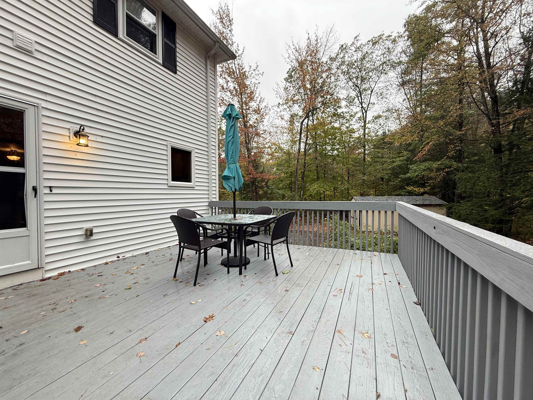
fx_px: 216
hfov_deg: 102.1
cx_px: 266
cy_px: 200
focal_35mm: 14
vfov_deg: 85.7
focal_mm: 2.22
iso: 64
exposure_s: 1/120
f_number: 2.2
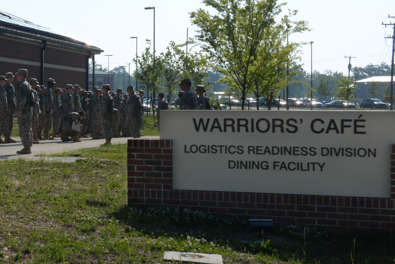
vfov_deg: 35.1
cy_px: 132
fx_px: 417
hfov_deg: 50.7
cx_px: 198
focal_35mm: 38
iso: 500
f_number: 22
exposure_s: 1/250
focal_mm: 38
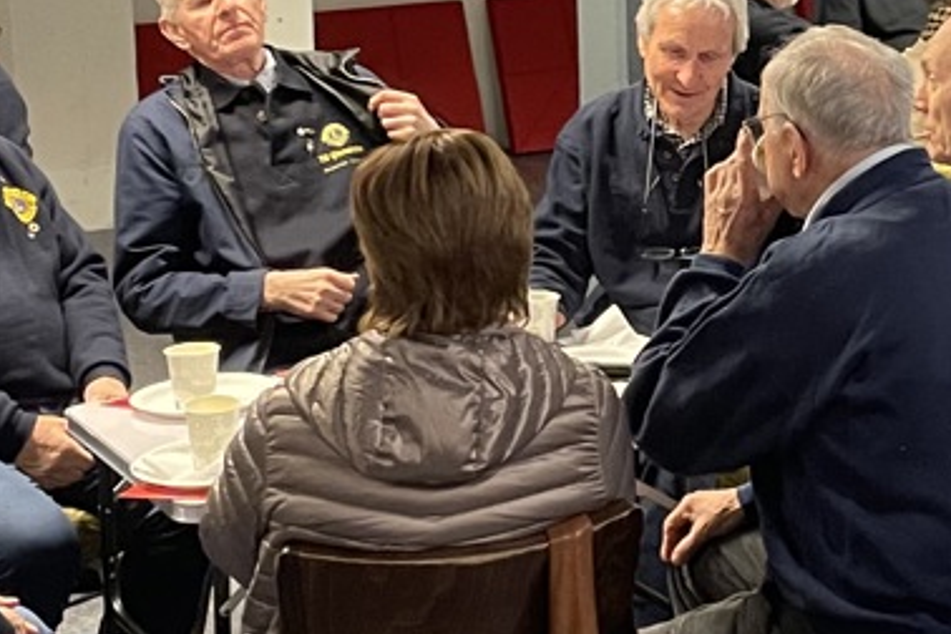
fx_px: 2721
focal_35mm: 103
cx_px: 755
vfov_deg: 13.2
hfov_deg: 19.6
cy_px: 143
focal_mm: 4.2
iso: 400
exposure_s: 1/50
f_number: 1.6
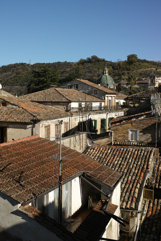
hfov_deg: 29.9
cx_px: 80
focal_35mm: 45
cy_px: 120
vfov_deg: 43.6
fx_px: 302
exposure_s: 1/200
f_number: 11
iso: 100
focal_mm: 30
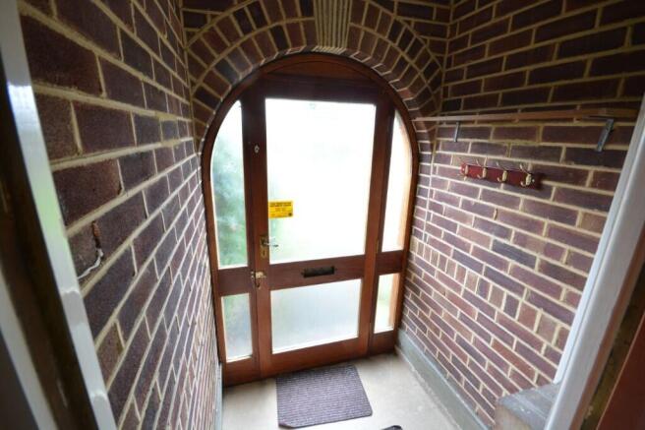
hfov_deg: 100.4
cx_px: 322
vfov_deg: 77.3
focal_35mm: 15
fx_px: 269
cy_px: 215
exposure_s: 1/5
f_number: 8
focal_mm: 10
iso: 400
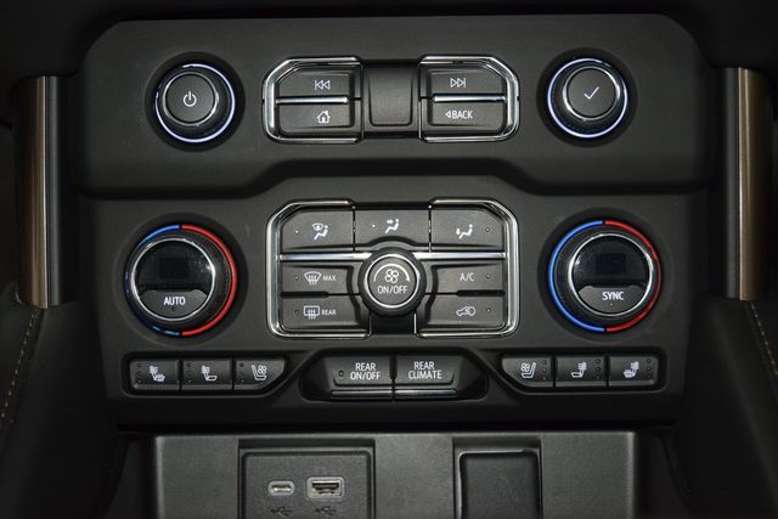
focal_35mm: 60
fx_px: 1297
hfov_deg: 33.4
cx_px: 389
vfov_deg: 22.6
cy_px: 260
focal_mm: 40
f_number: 4.2
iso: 1000
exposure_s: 1/30
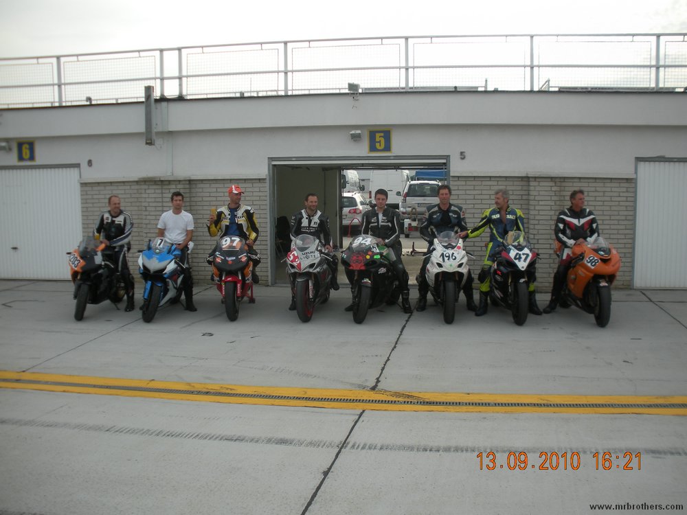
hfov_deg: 52.6
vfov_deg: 40.7
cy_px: 258
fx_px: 695
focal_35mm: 35
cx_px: 344
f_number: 3.5
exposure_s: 1/308
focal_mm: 6.3
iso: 64
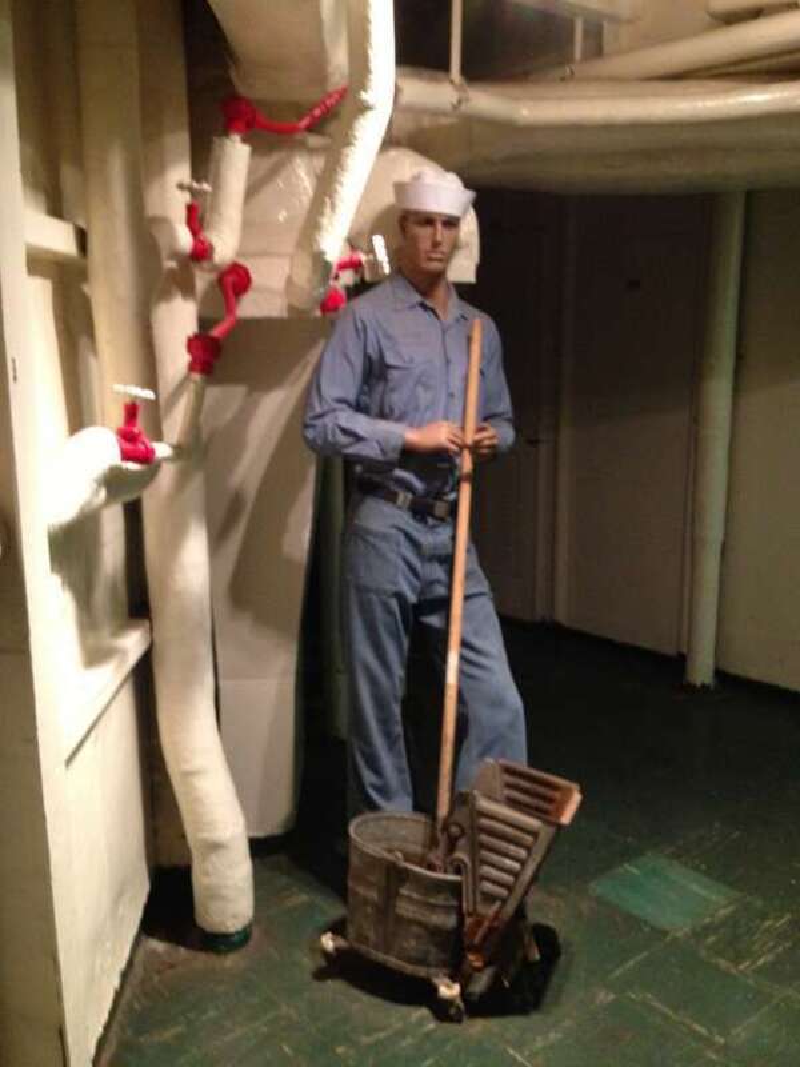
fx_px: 1078
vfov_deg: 52.6
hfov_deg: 40.7
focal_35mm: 35
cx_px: 400
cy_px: 534
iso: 400
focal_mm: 4.28
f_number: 2.4
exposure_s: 1/20
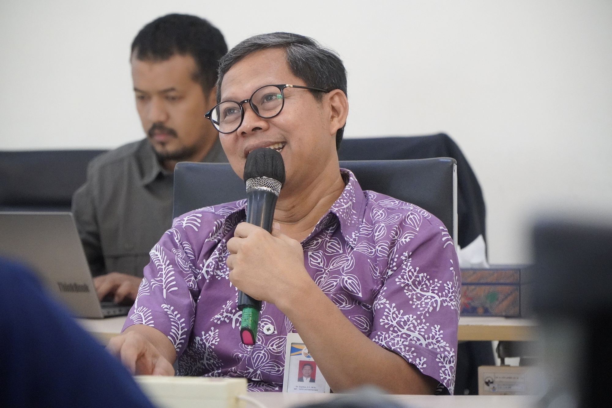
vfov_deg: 8.7
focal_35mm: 158
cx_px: 306
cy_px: 204
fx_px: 2677
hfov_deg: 13.0
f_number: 4
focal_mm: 105
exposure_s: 1/125
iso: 6400
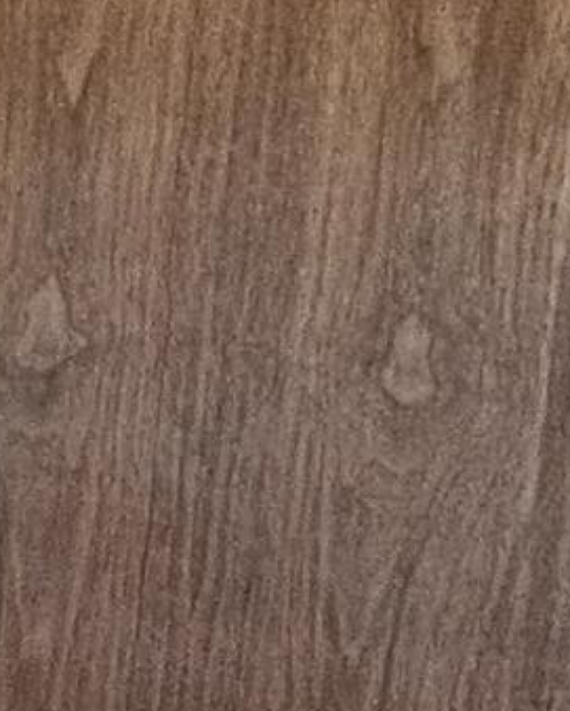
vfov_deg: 9.7
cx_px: -2221
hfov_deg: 5.7
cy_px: 501
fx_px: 4191
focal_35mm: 199
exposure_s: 1/120
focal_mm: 5.4
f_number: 1.8
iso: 800
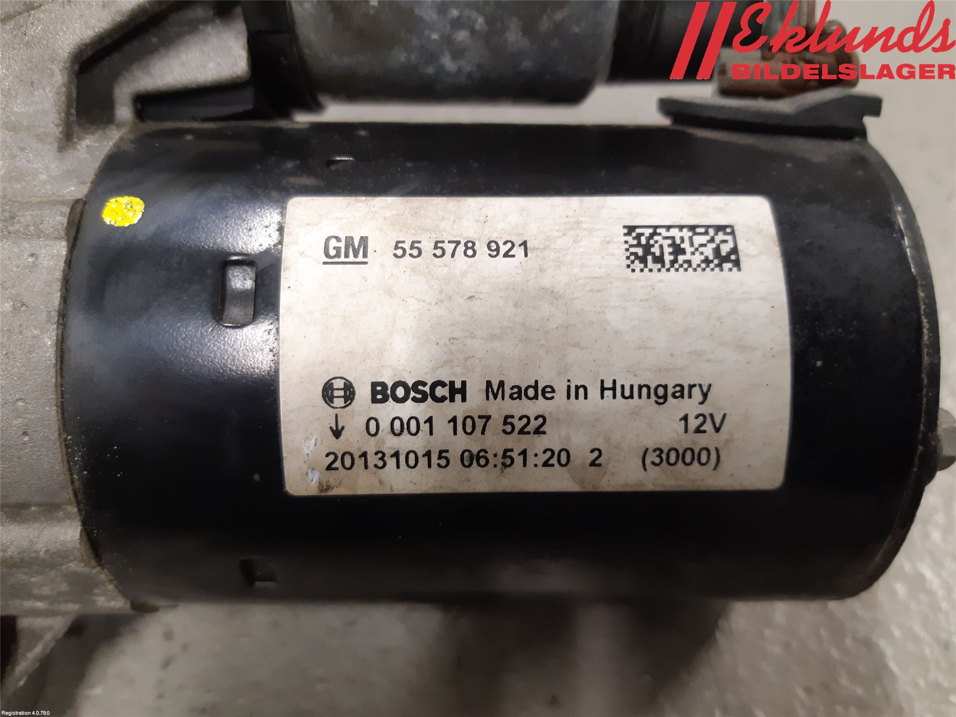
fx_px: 718
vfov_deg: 53.1
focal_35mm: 26
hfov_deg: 67.3
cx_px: 478
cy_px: 358
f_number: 1.7
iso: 160
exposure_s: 1/50
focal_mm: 3.93
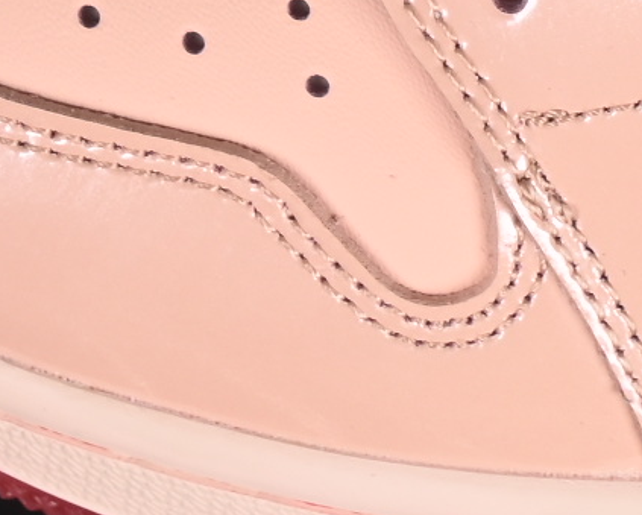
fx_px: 8803
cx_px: 1005
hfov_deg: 4.2
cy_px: -626
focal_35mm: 463
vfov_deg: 3.3
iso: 160
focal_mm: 50
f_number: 7.1
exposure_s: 1/80
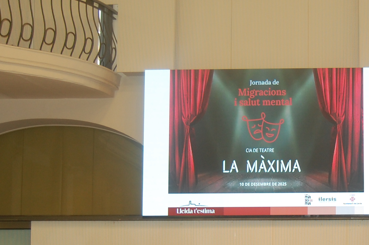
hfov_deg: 21.9
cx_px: 354
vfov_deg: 15.1
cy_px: 183
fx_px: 922
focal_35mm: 90
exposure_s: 1/60
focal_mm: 24
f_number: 4
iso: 400
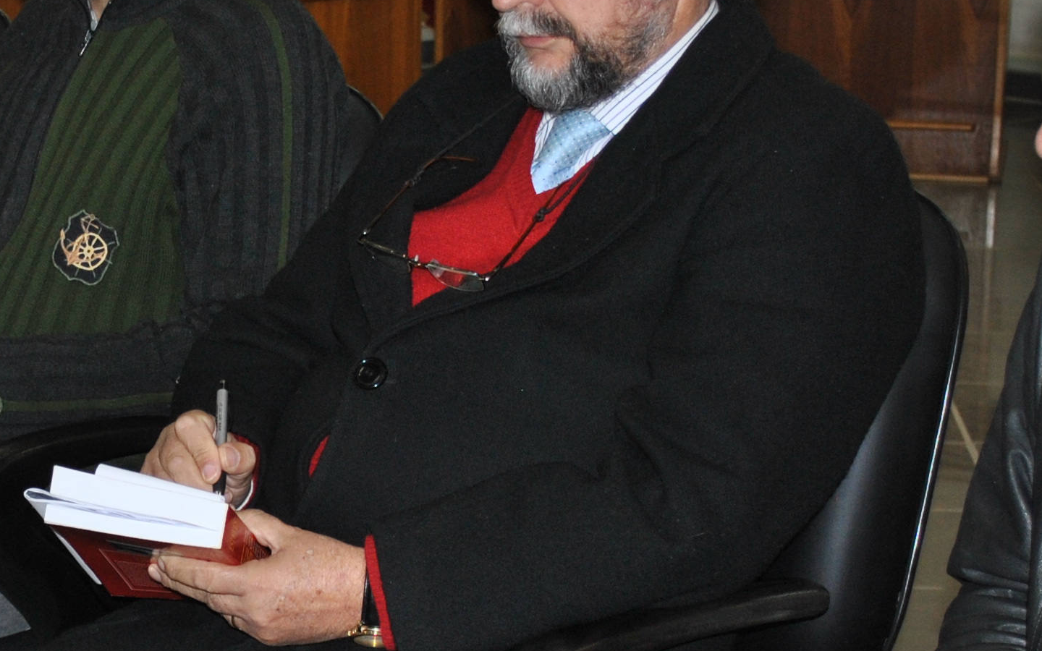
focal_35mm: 119
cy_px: 464
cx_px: 100
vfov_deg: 11.0
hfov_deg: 17.2
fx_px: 3390
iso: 200
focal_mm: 29
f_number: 4.5
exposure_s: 1/60
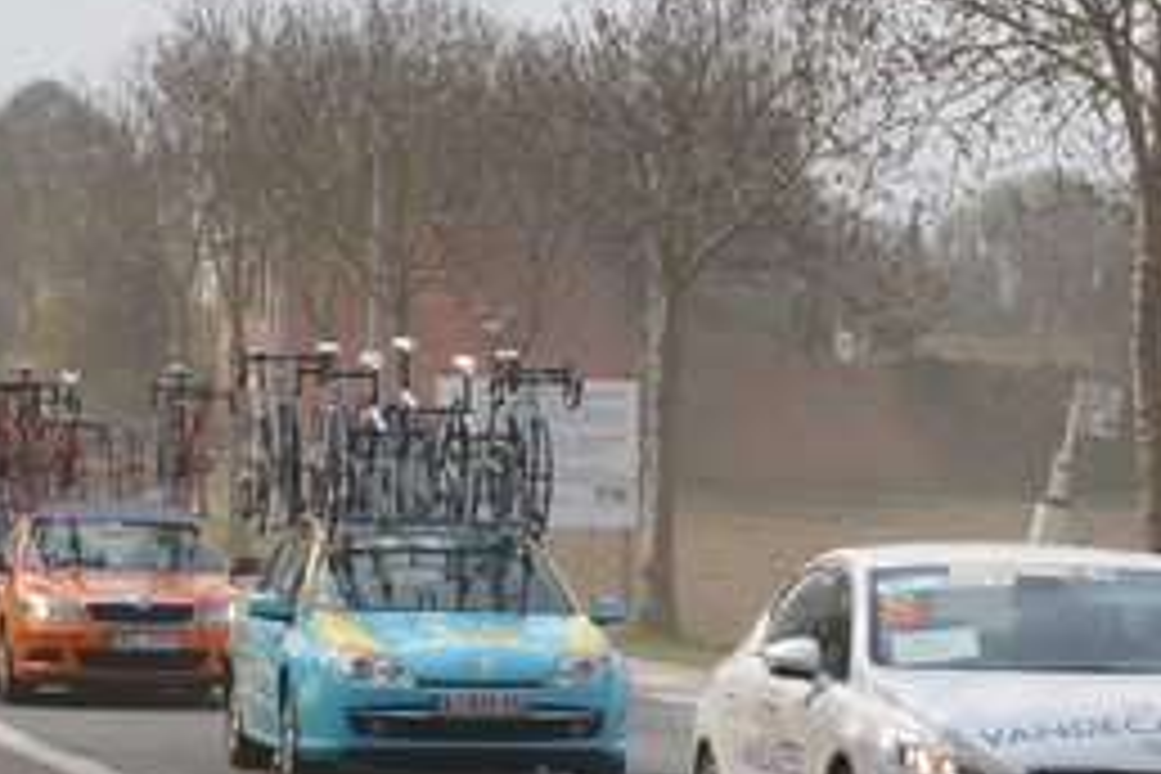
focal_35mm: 209
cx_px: 932
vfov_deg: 6.6
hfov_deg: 9.8
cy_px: 693
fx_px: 6740
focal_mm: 60
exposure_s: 1/160
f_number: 11
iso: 100
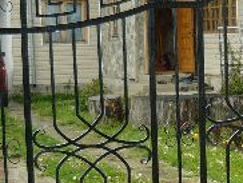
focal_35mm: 145
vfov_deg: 10.1
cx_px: 222
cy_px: 218
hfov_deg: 13.5
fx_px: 1019
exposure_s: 1/125
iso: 100
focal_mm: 5.5
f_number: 2.8
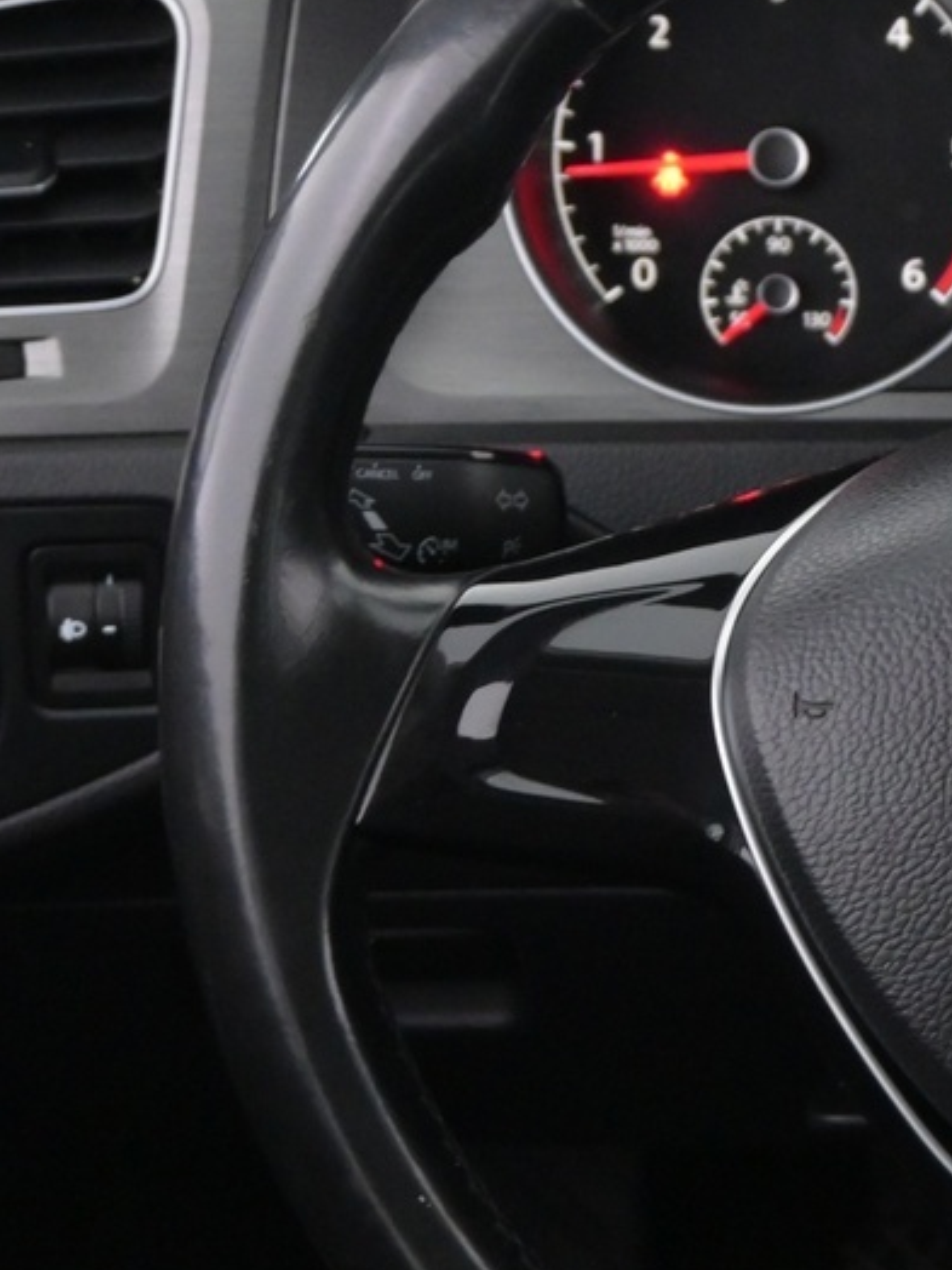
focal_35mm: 116
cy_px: 732
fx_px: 4254
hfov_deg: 12.4
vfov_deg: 17.0
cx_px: 1223
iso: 2800
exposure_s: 1/40
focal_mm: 26
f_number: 4.5
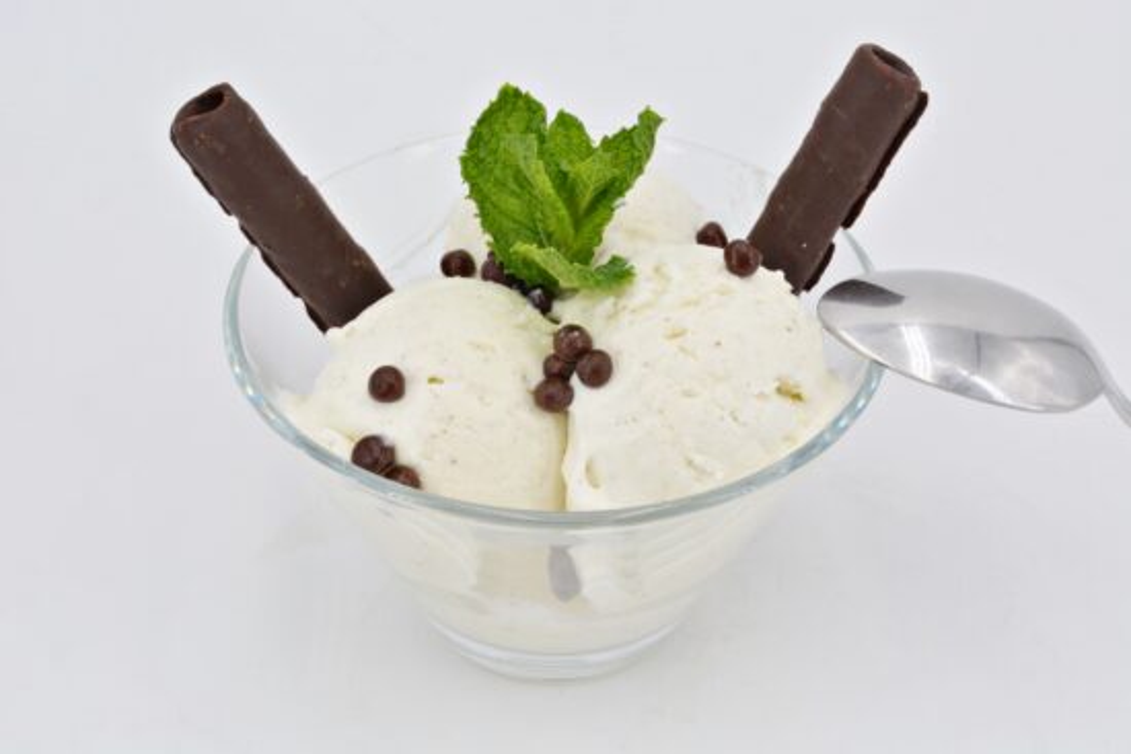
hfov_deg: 28.1
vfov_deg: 18.9
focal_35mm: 72
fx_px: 2262
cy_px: 377
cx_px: 566
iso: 800
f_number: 29
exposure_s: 1/160
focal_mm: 48
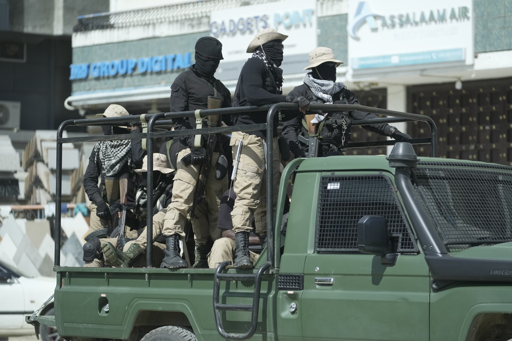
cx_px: 256
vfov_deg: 10.7
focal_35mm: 128
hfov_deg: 16.0
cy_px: 170
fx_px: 1821
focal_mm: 128
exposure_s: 1/2000
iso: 800
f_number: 2.8
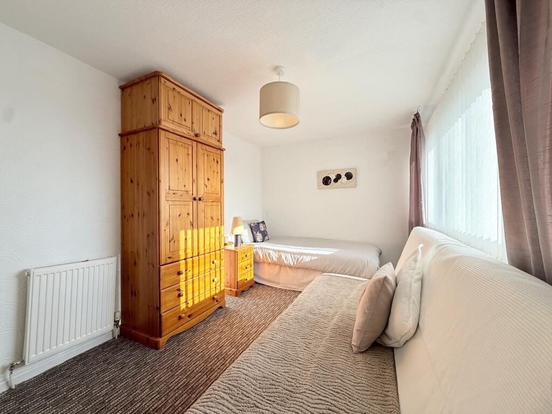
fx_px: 223
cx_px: 276
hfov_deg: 102.1
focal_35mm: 14
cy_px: 207
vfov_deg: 85.7
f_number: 2.2
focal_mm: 2.22
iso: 50
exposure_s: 1/361
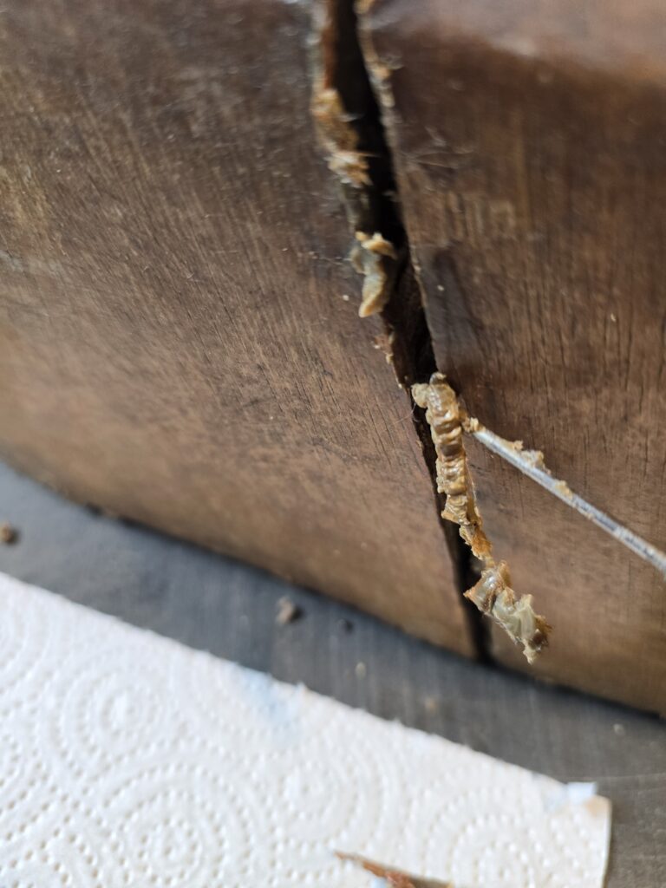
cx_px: 333
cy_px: 444
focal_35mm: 23
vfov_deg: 73.9
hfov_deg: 58.9
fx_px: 590
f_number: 1.7
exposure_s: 1/120
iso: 320
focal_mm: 6.3
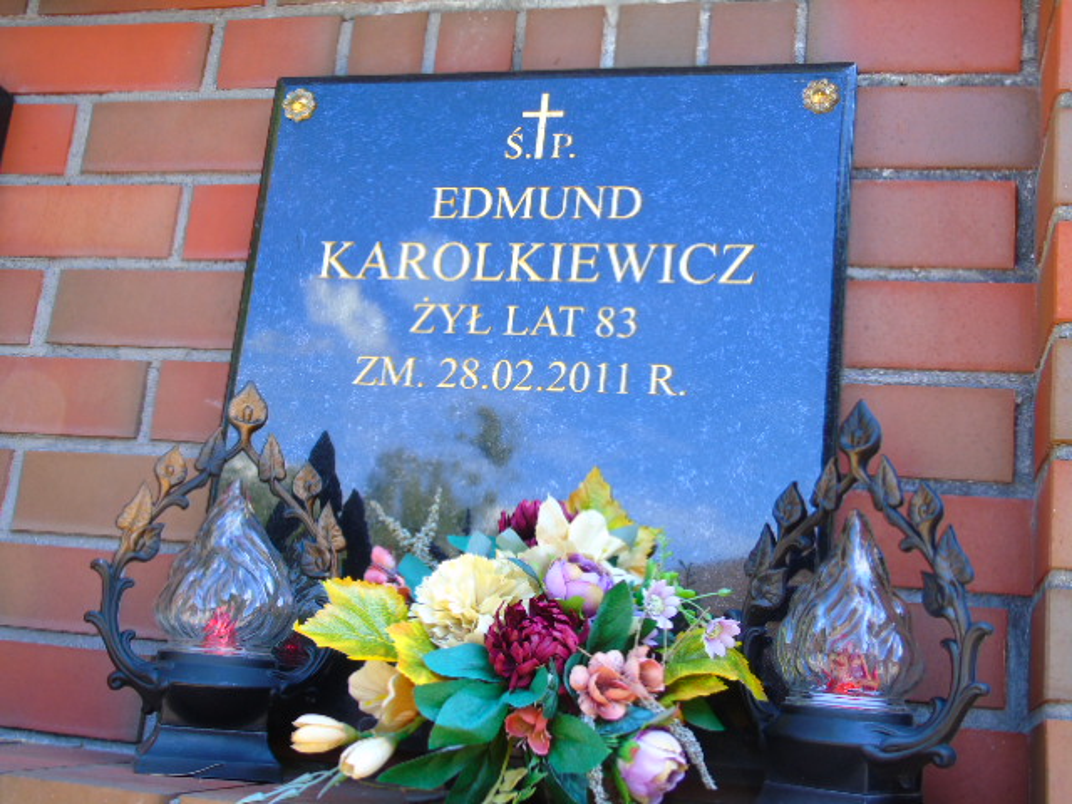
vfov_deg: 31.5
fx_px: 1425
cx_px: 536
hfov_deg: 41.2
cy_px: 402
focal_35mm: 46
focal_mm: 8.2
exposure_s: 1/40
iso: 80
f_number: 4.1
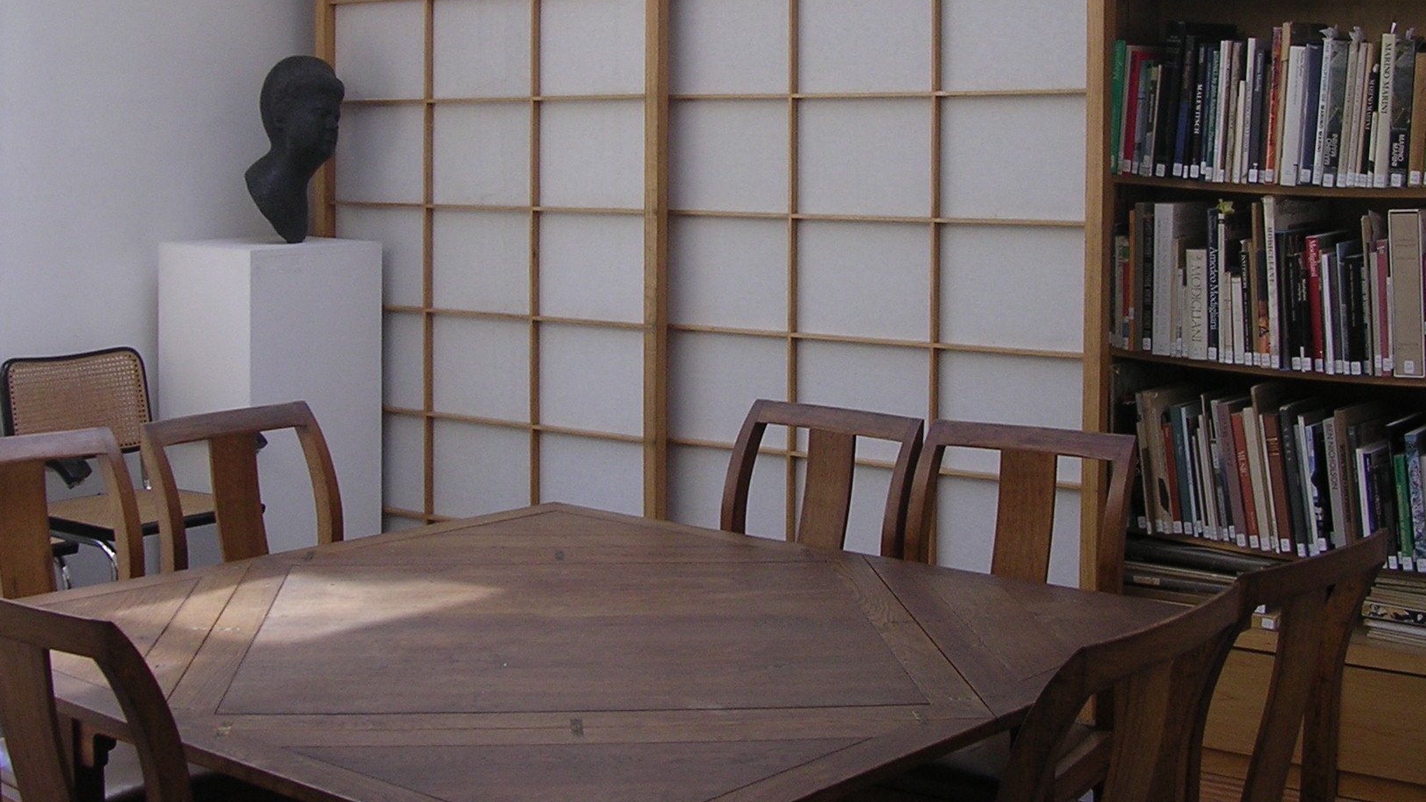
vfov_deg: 22.8
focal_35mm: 52
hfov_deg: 39.8
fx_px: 1966
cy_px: 205
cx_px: 637
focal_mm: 5.8
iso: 100
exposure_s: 1/69.6
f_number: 2.8
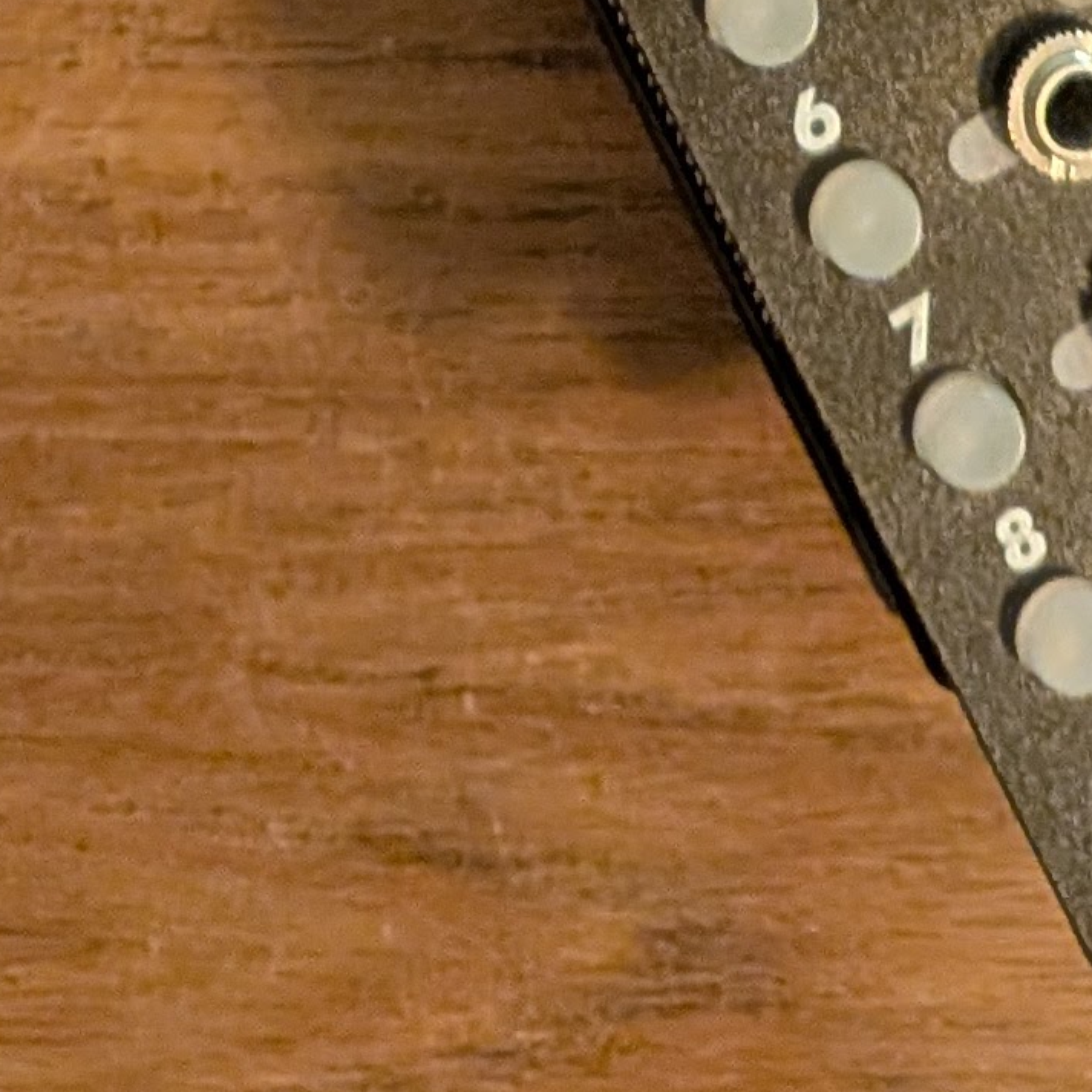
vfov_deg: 11.5
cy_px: -1698
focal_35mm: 119
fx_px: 4247
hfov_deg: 14.6
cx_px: 463
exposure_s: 1/25
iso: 905
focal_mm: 4.53
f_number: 1.7
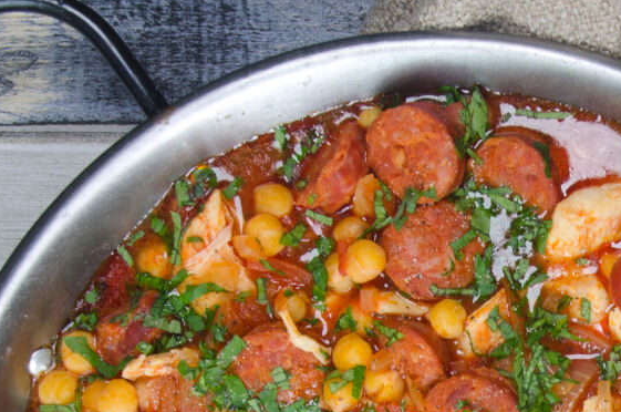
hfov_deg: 18.8
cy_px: 549
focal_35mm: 104
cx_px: 708
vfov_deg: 12.7
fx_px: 1791
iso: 100
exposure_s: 1/30
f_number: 8
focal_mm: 22
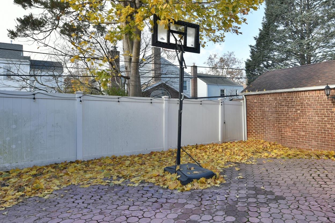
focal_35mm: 23
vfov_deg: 55.0
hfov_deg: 73.4
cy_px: 99
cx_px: 228
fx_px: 214
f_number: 7.1
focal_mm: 14
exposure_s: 1/100
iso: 250
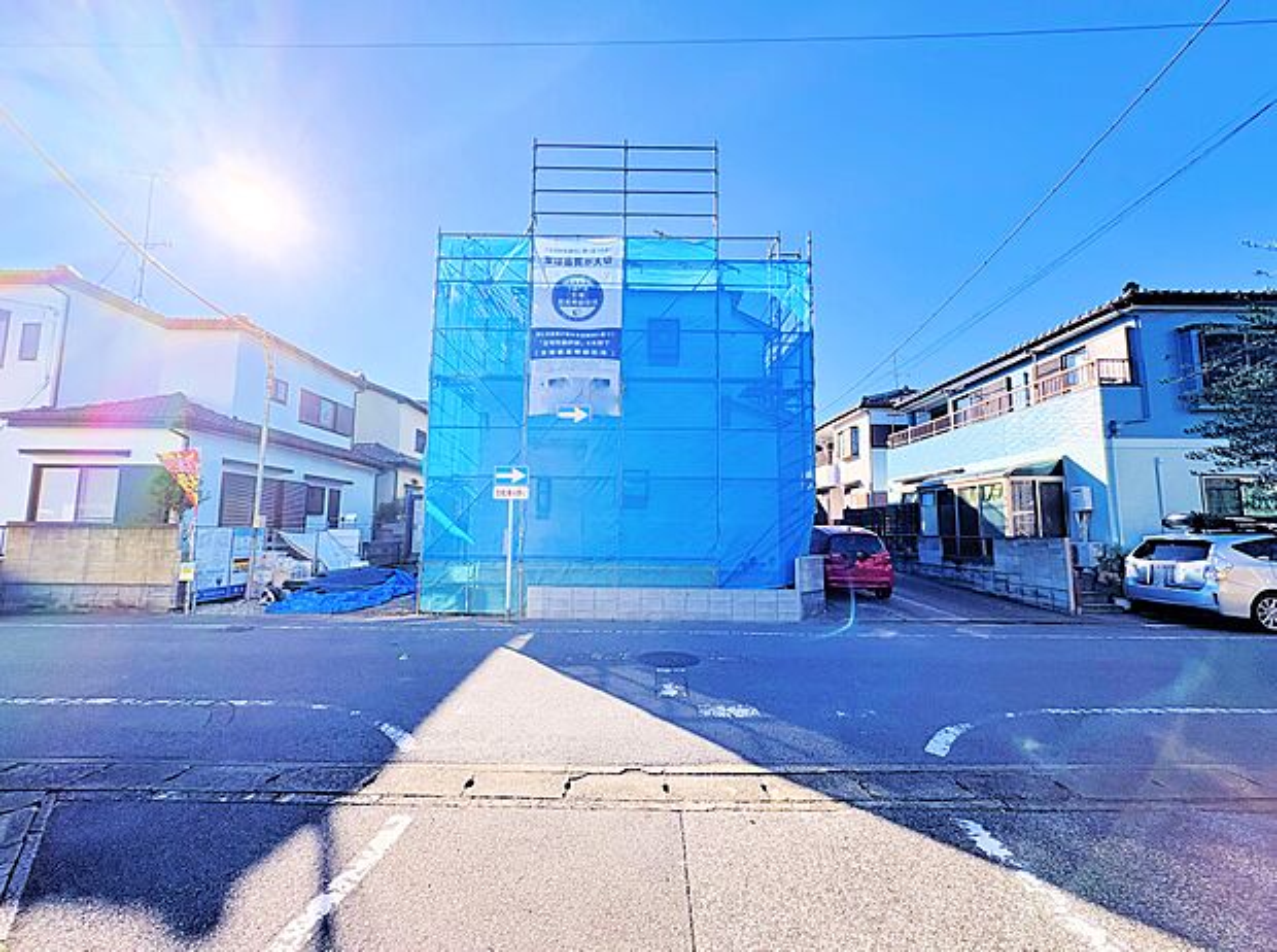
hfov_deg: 102.2
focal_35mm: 14
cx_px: 638
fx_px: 515
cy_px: 476
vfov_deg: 85.4
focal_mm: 2.22
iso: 64
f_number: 2.2
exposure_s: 1/1217
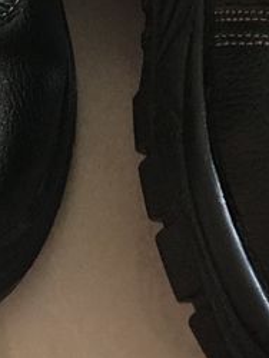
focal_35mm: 116
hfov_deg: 12.8
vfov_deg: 16.3
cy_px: -66
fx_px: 1200
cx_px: 99
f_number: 2.2
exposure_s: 1/20
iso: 200
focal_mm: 4.15
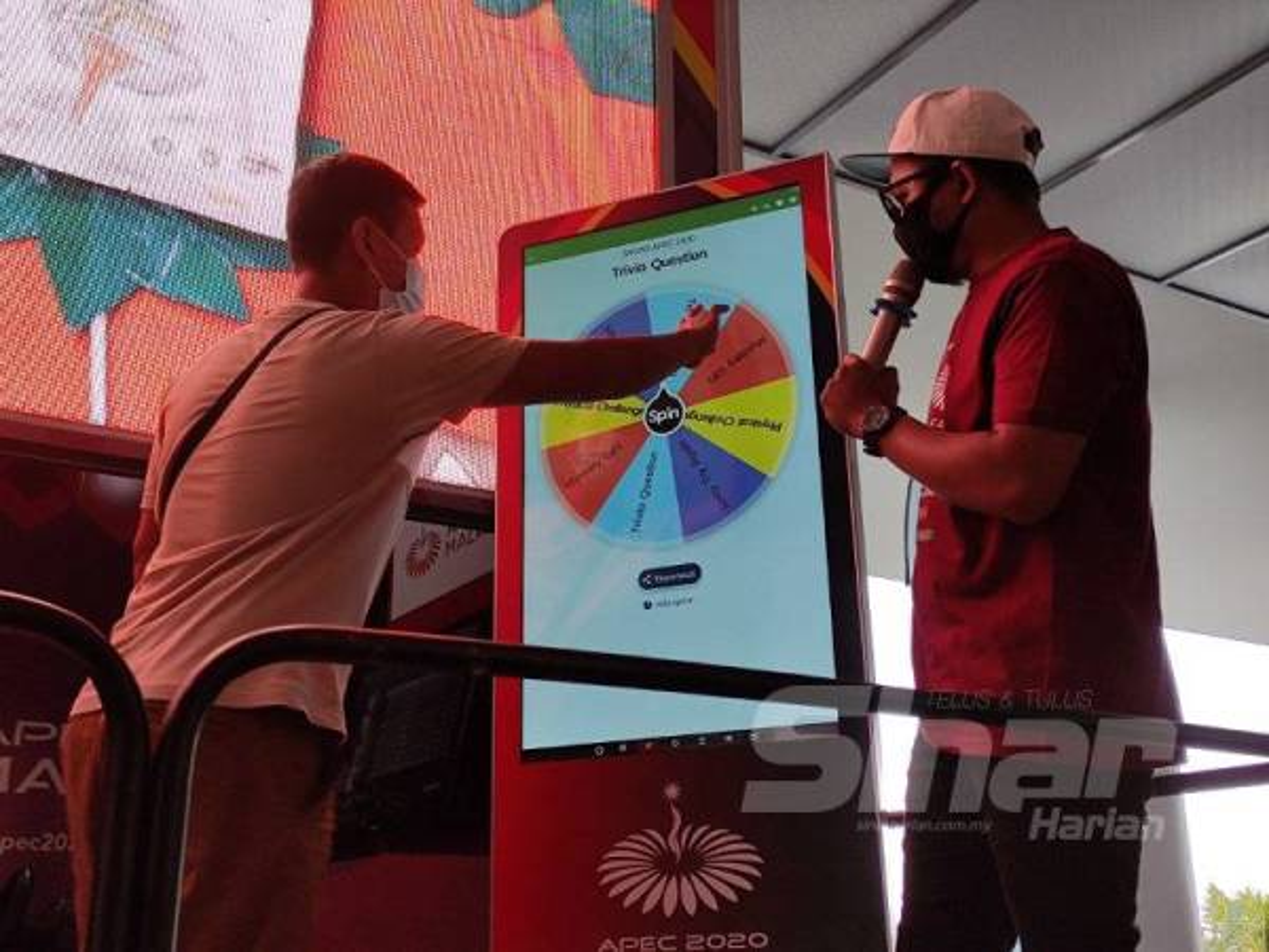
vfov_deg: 54.9
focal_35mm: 25
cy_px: 476
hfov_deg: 69.4
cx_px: 634
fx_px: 916
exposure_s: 1/102
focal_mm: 5.43
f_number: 1.89
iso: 50
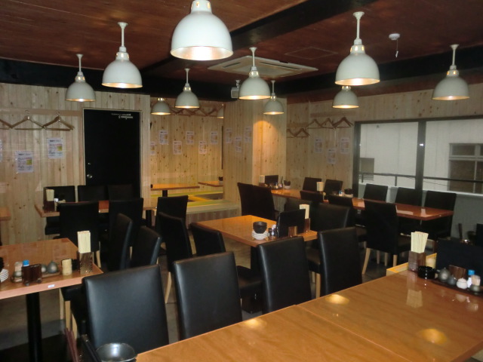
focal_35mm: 26
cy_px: 181
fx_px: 363
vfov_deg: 53.1
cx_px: 242
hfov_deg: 67.3
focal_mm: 4.65
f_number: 2.6
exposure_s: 1/60
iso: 400
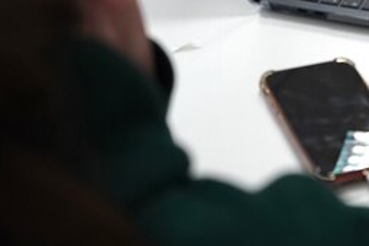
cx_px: 372
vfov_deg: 10.9
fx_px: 1281
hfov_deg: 16.1
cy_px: -8
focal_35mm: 125
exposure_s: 1/160
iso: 2000
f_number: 4.5
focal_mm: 42
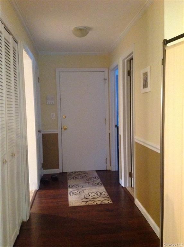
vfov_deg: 52.7
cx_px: 92
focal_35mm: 35
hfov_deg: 40.6
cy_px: 124
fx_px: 249
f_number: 2.4
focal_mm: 4.28
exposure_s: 1/15
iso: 640
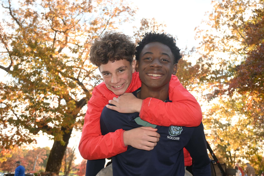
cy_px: 88
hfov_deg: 55.1
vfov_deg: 38.4
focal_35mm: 34
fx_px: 253
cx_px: 132
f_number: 4.2
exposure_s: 1/200
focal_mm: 23
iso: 180
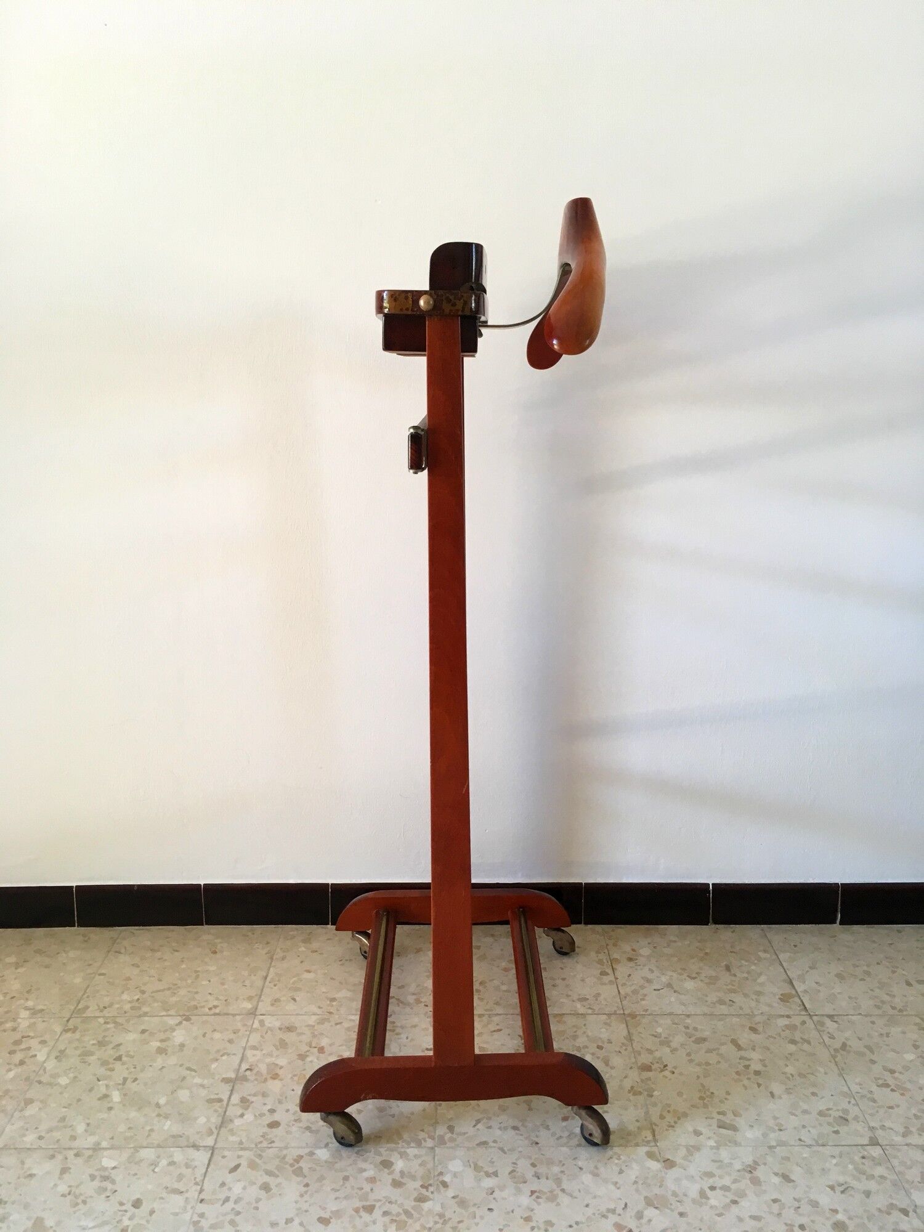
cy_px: 616
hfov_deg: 48.2
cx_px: 462
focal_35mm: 29
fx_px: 1032
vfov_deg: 61.7
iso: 50
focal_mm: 4.15
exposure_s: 1/33
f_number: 2.2
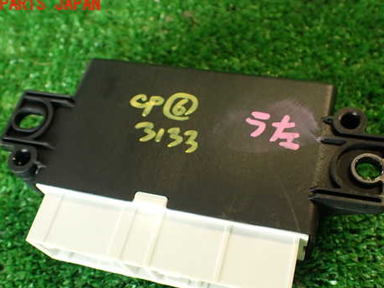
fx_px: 432
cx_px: 199
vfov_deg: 36.6
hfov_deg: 47.9
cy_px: 181
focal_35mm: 39
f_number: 2.3
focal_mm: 5.4
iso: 200
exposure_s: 1/40
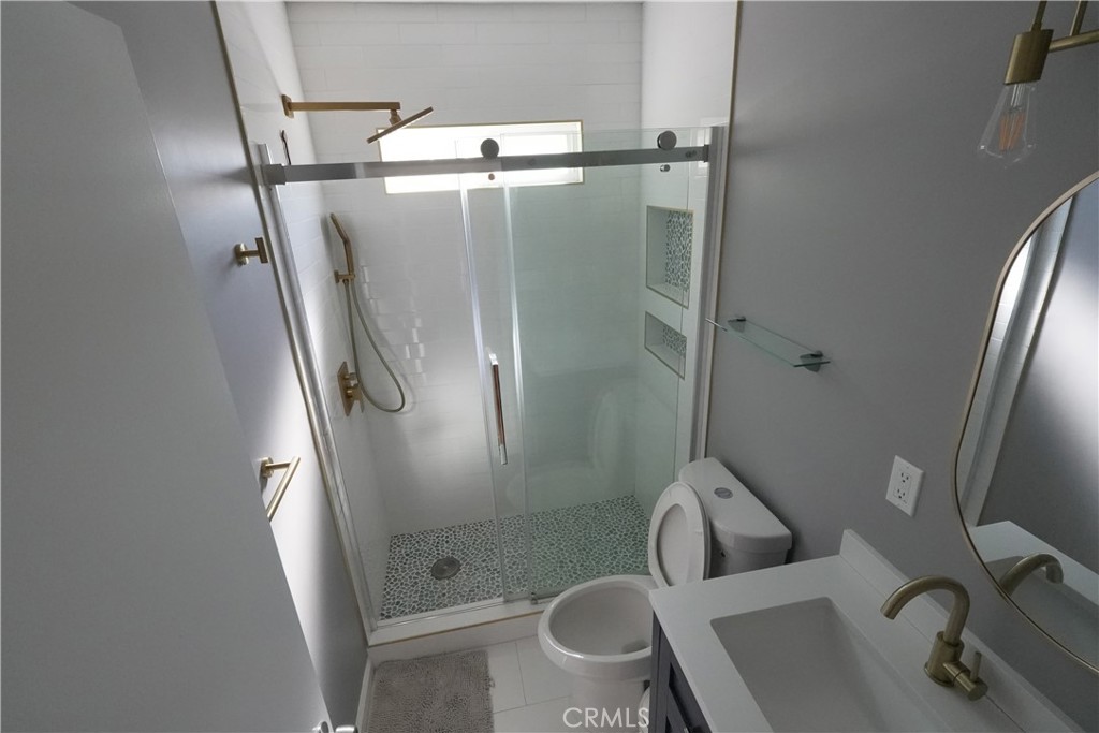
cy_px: 366
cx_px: 550
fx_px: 488
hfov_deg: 96.7
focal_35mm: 16
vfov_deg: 73.8
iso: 12800
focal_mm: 16
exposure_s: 1/125
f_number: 18
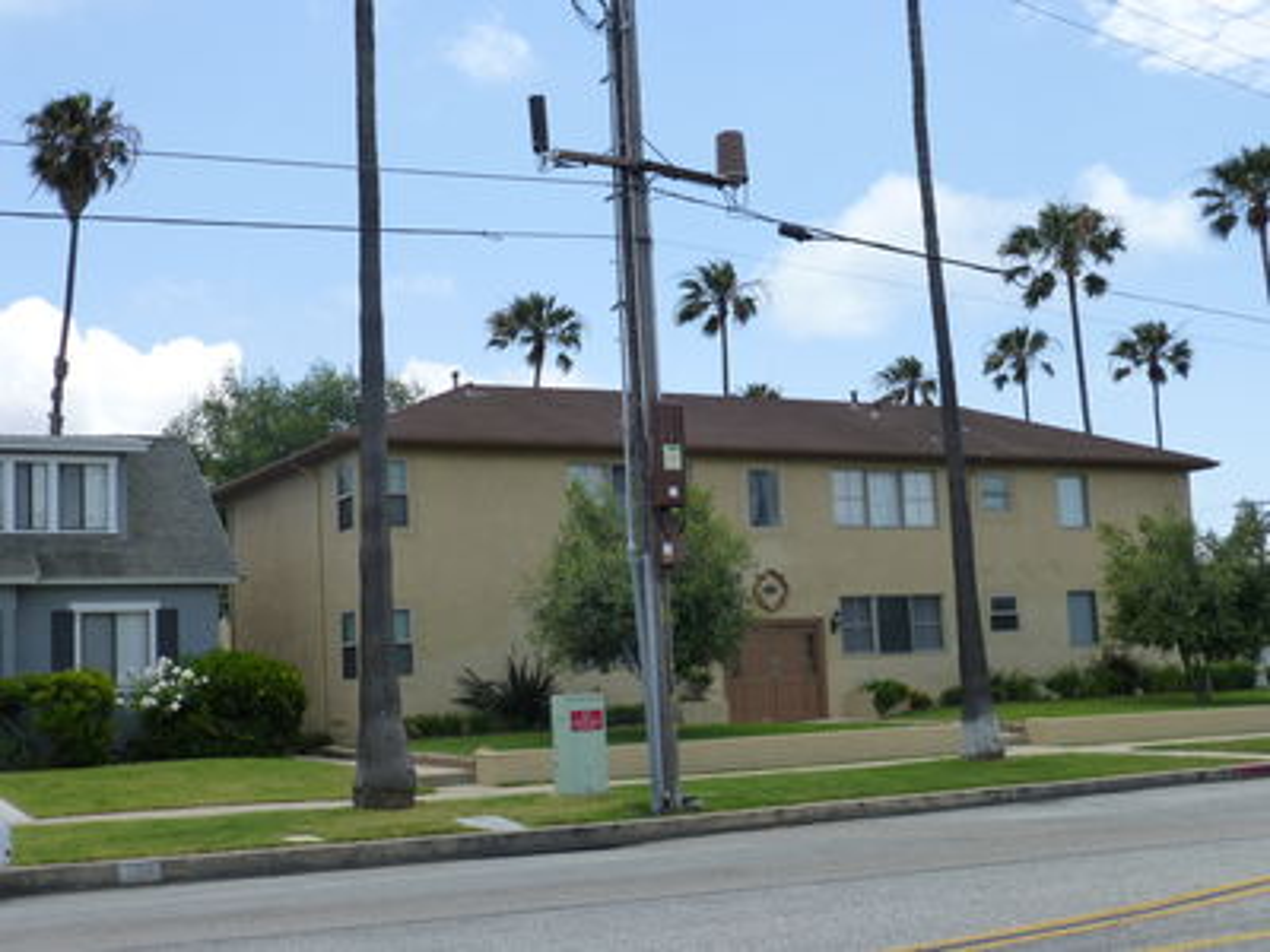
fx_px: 1614
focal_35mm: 44
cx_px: 635
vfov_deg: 32.9
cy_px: 476
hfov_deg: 42.9
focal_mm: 7.9
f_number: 4.1
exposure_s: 1/800
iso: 160
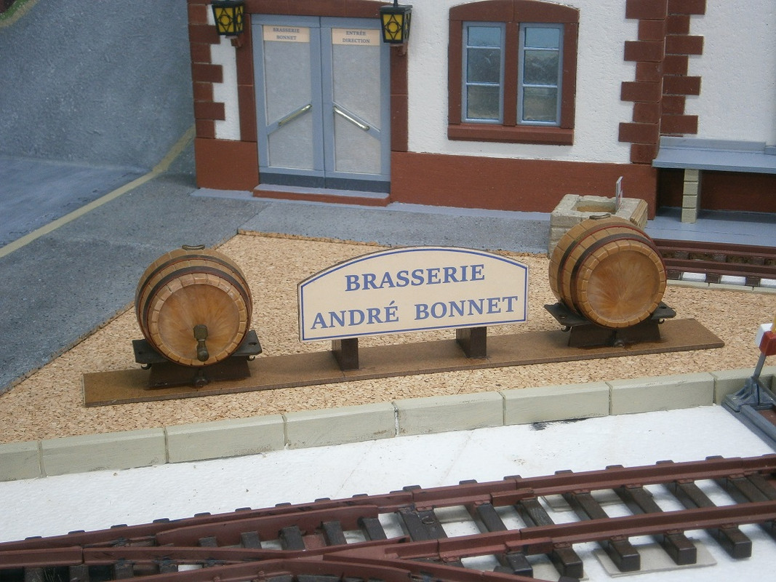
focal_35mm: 60
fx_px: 1345
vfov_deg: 24.4
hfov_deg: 32.2
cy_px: 291
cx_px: 388
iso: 125
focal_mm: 10.7
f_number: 3.9
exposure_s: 1/6
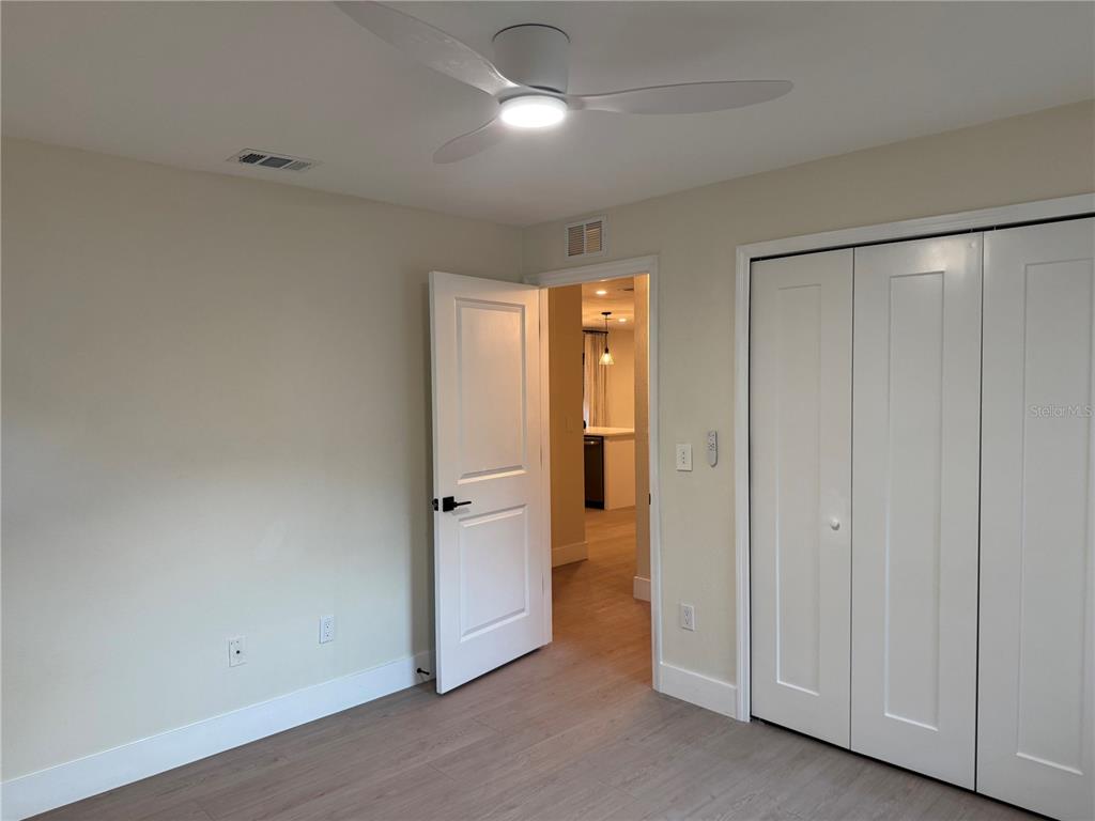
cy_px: 410
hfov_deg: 71.6
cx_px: 548
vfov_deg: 56.8
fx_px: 759
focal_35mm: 24
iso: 200
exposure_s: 1/120
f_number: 1.78
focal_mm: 6.76
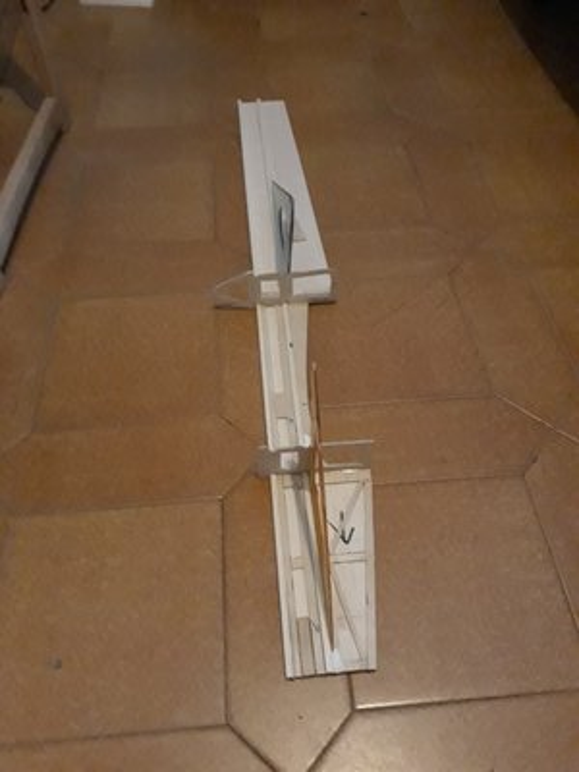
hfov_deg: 51.4
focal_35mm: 27
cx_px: 290
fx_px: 602
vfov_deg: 65.3
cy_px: 386
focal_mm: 3.71
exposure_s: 1/17
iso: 800
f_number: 1.7
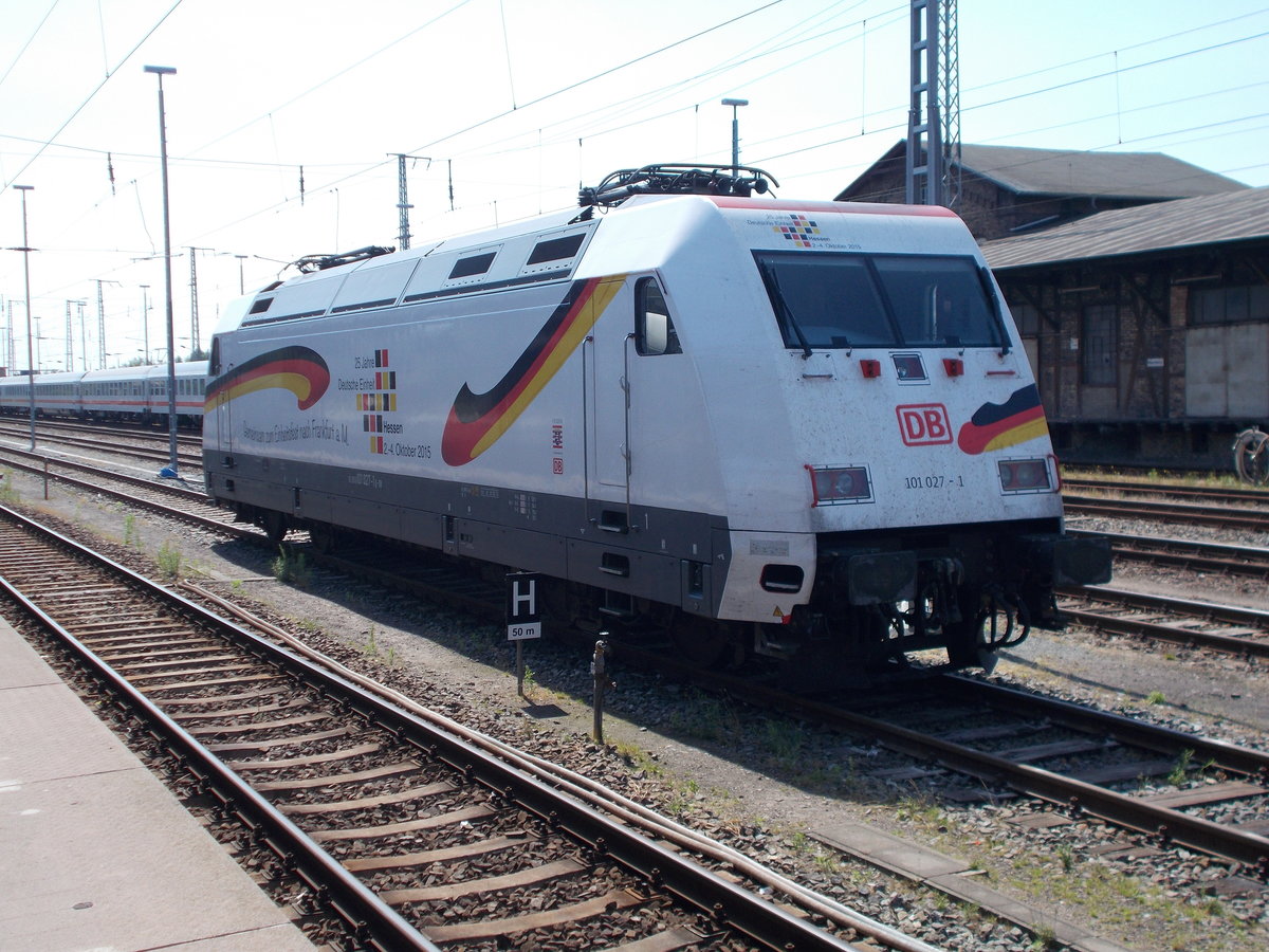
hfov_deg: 42.9
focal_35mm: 44
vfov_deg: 32.9
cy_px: 476
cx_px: 634
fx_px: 1613
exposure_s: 1/80
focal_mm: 7.9
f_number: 10.6
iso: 80
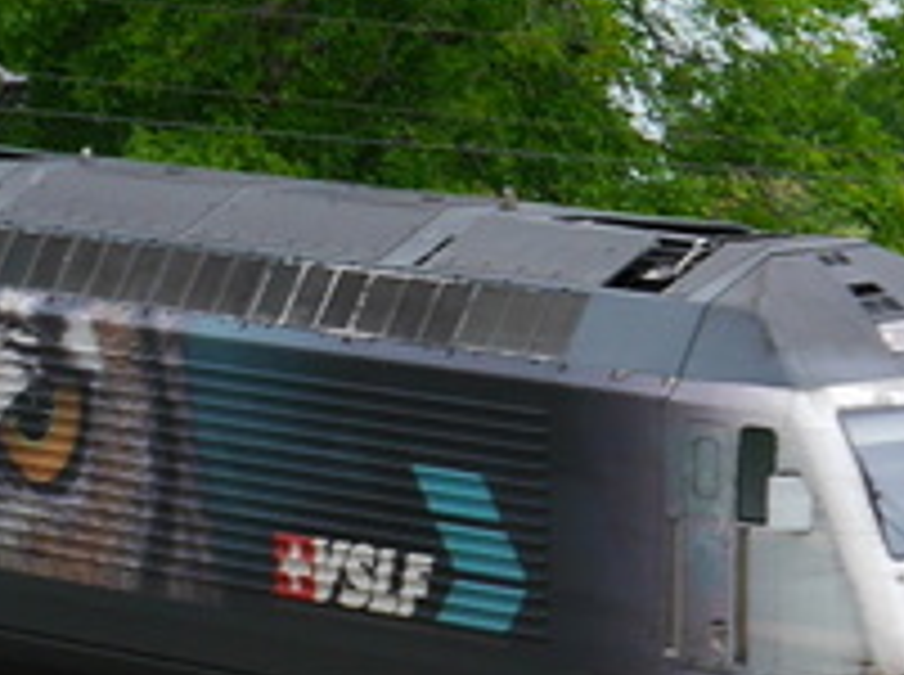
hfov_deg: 6.4
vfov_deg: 4.8
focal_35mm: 311
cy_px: 486
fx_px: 8107
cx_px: 666
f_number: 6.3
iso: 160
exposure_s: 1/200
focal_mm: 26
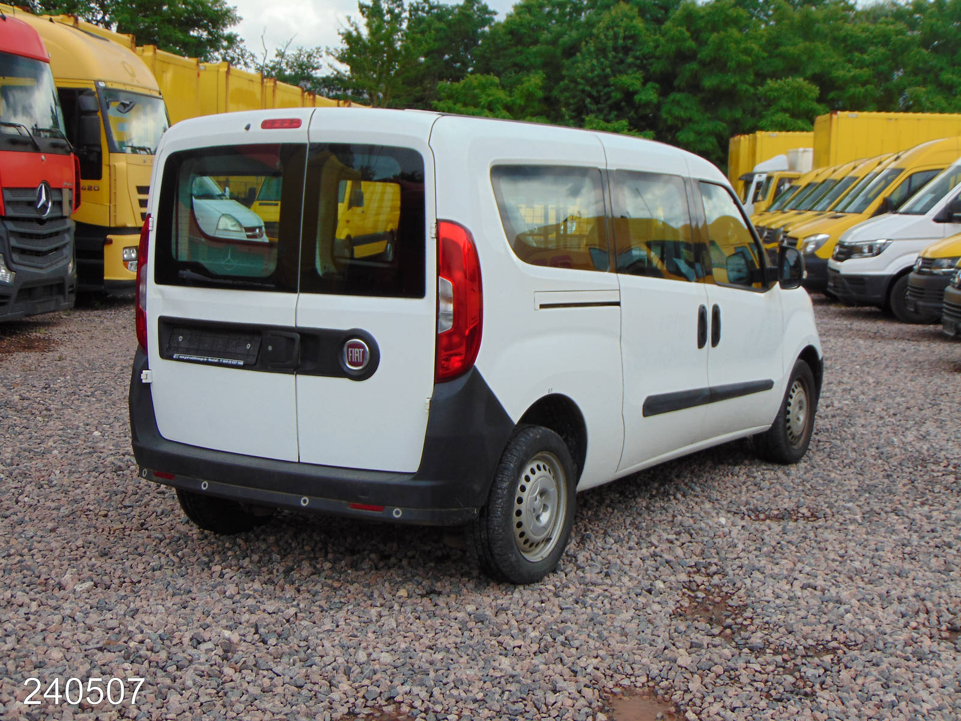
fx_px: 1388
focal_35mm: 50
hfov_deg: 38.2
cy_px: 360
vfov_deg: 29.1
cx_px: 480
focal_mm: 9
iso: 80
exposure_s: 1/500
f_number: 3.5
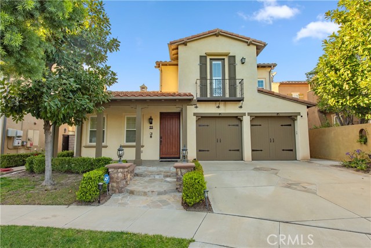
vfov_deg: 64.6
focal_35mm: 19
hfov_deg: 86.9
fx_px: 196
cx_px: 186
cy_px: 124
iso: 250
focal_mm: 19
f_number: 8
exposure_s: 1/250
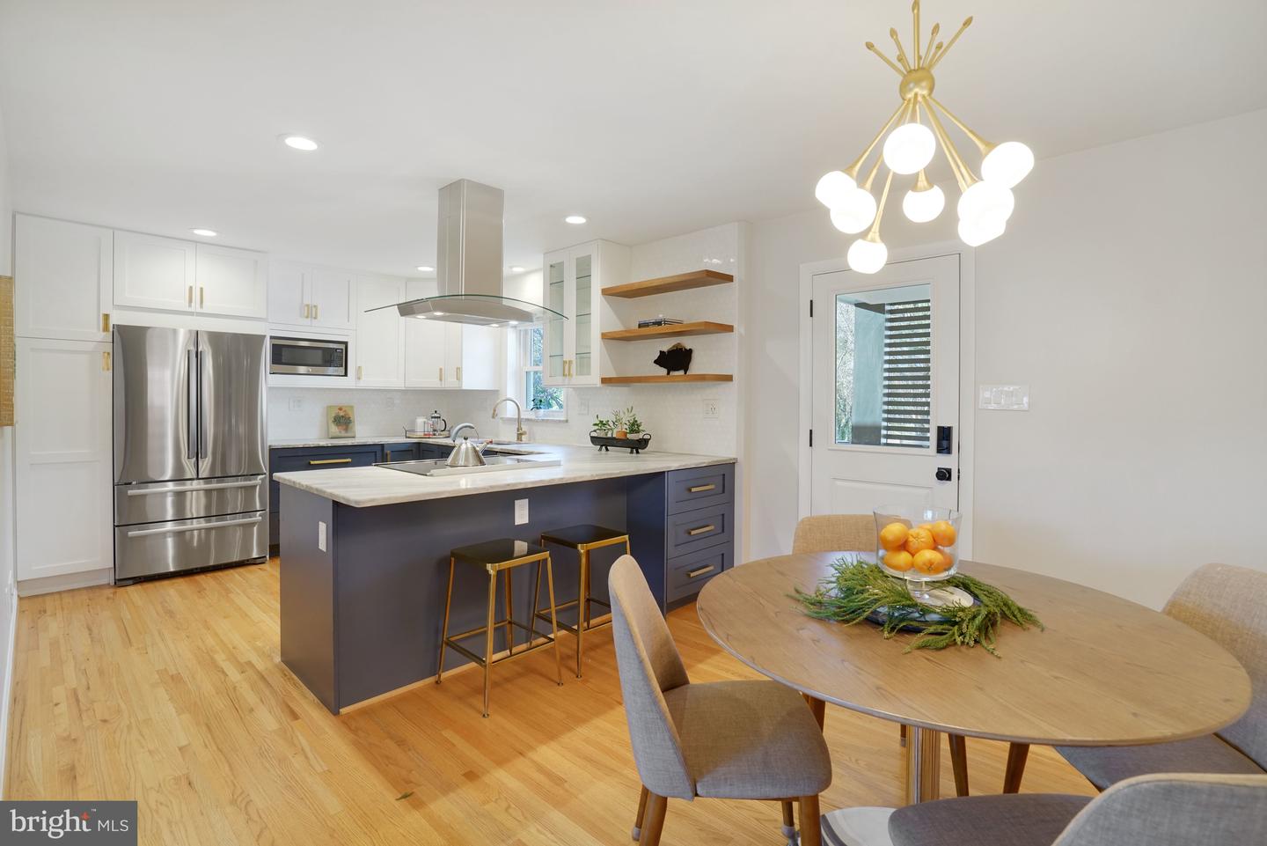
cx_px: 634
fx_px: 563
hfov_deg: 96.7
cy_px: 423
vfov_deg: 73.8
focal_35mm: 16
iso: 1250
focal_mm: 16
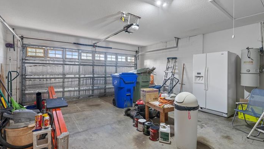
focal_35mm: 17
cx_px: 130
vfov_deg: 63.9
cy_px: 70
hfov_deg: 95.9
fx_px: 119
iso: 640
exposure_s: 1
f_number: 8
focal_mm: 16
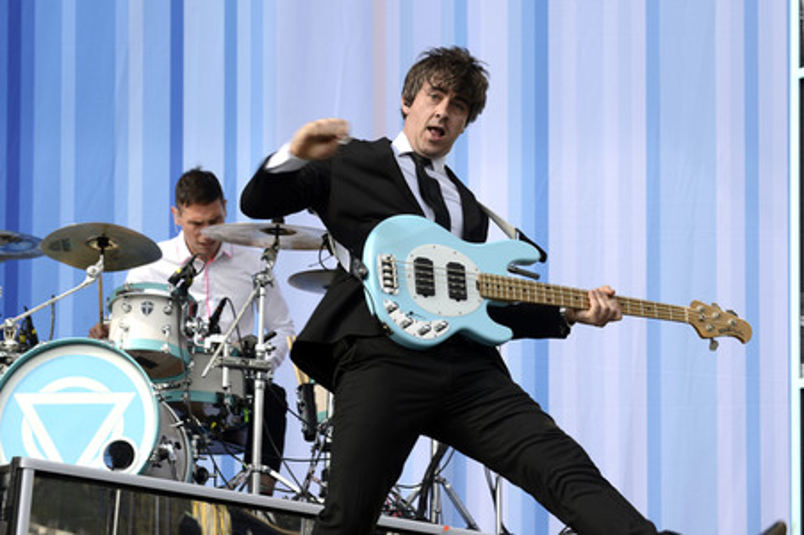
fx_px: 2455
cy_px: 268
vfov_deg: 12.4
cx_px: 402
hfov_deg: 18.6
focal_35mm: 110
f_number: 7.1
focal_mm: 110
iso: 160
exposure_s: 1/400
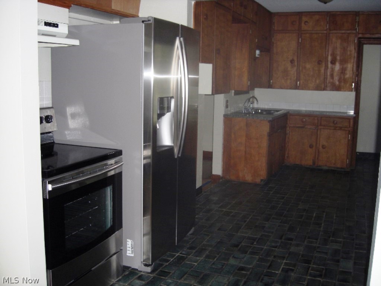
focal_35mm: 38
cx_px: 190
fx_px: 418
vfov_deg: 37.7
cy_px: 143
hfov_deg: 49.0
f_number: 2.8
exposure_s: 1/60
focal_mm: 7.9
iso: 200
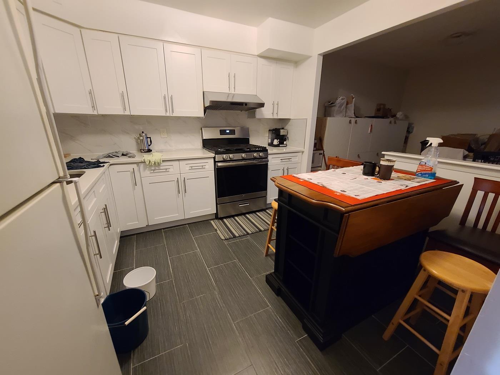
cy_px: 188
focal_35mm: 13
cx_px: 250
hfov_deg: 106.2
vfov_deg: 89.9
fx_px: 188
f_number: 2.2
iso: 640
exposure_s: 1/24
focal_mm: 2.2
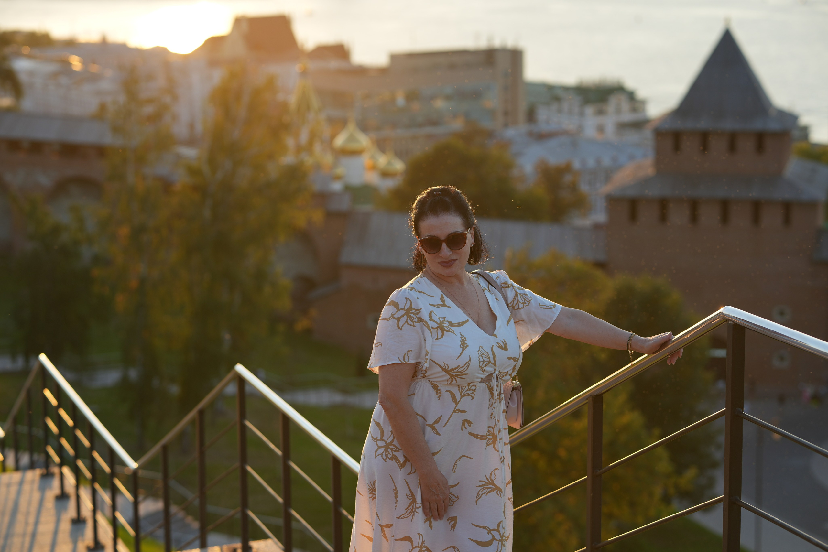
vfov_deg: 16.1
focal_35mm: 85
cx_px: 414
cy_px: 276
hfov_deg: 23.9
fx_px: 1955
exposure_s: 1/250
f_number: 3.5
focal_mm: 85
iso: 100
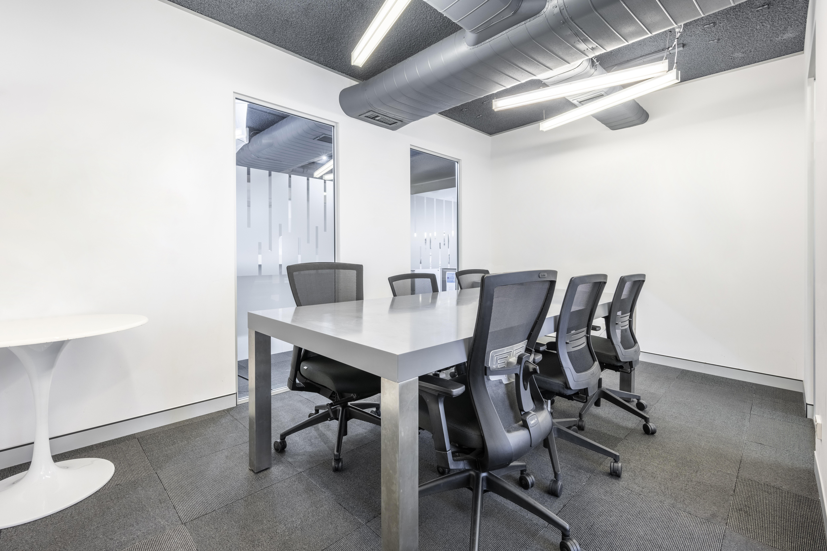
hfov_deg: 96.7
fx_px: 368
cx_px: 414
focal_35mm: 16
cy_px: 276
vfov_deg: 73.7
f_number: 8
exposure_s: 1/30
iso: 200
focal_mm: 16
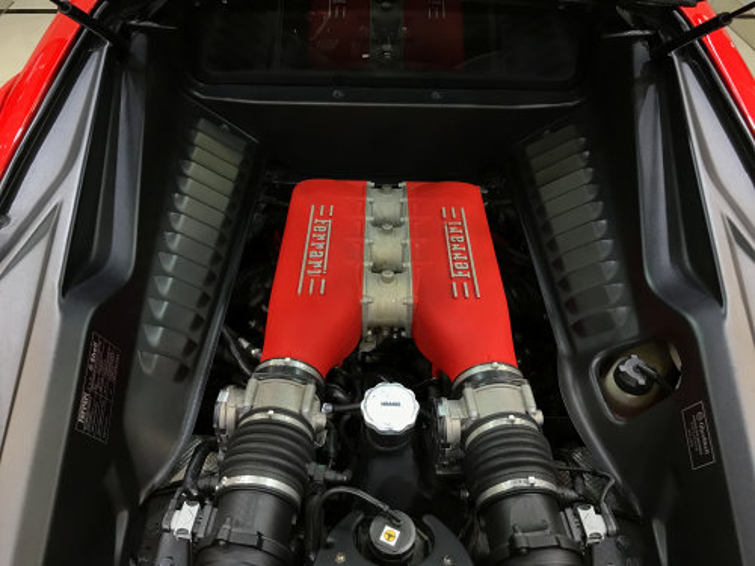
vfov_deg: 49.7
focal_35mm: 28
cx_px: 378
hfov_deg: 63.4
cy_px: 283
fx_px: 611
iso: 20
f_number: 1.8
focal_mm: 3.99
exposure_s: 1/33
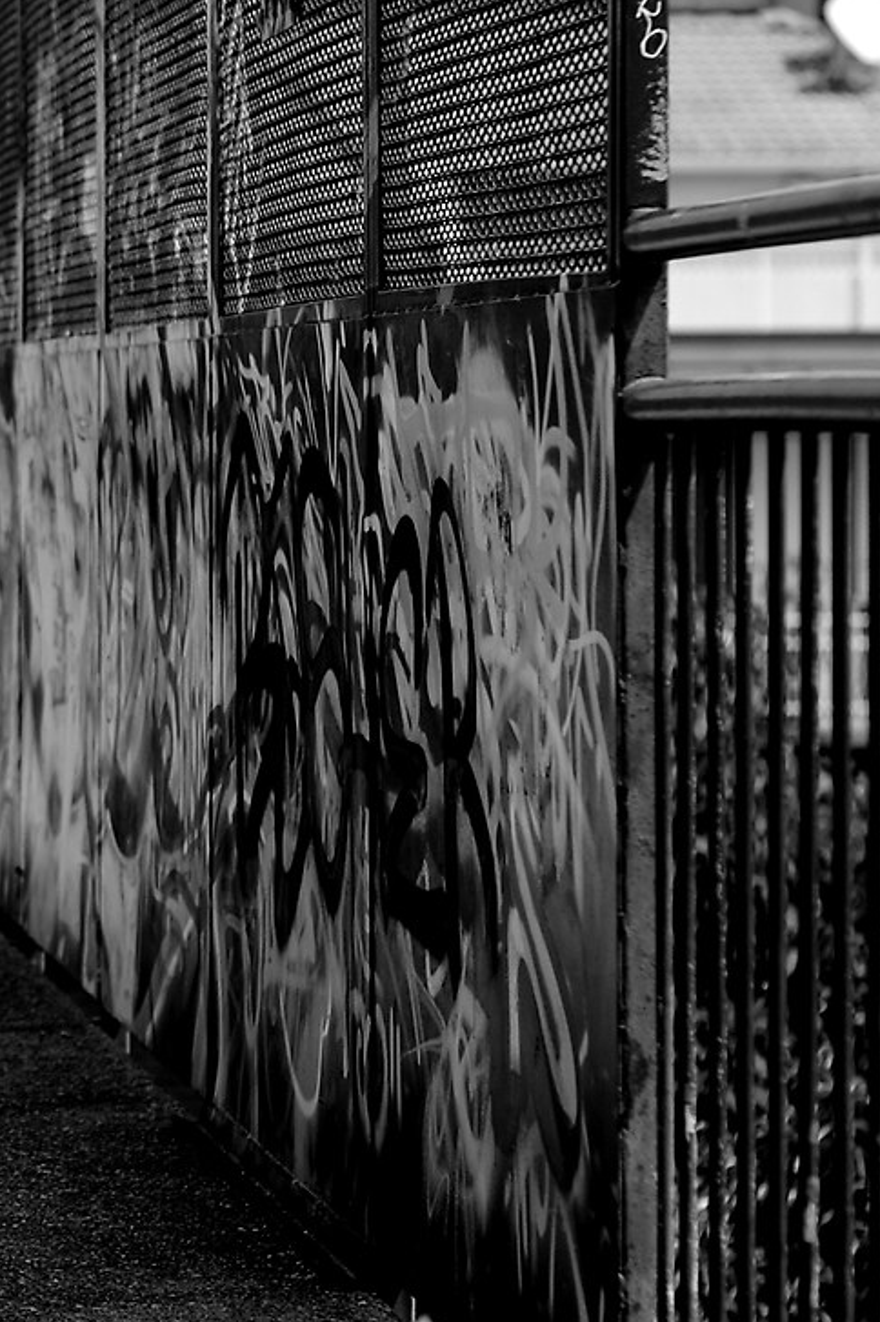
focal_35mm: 165
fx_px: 6055
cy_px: 498
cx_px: -471
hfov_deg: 8.1
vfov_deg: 12.4
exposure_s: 1/4000
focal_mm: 50
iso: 200
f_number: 2.8
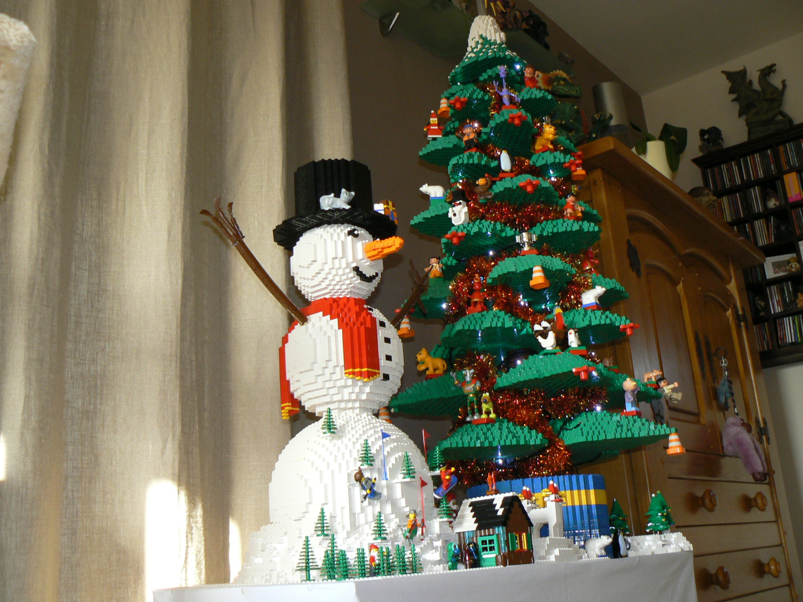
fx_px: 835
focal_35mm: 36
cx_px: 402
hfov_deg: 51.4
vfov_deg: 39.7
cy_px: 301
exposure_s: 1/25
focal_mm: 6
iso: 100
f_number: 2.8
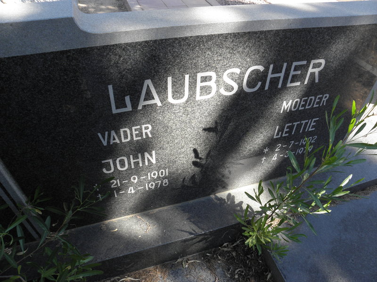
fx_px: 283
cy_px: 141
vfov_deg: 53.1
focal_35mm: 26
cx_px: 188
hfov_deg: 67.3
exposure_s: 1/60
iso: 64
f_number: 4.5
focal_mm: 4.6
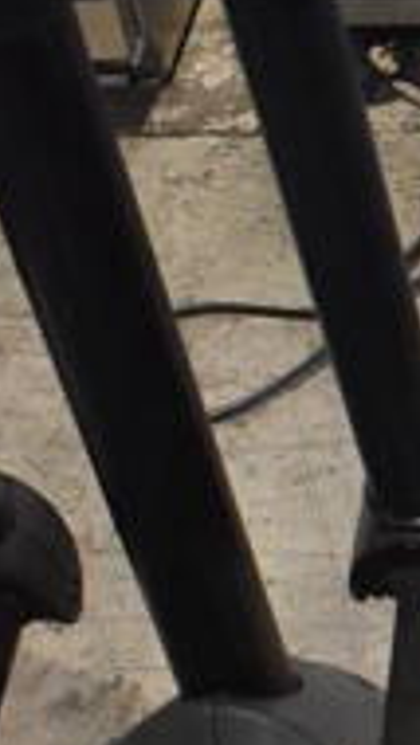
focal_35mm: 136
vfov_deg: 15.7
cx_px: 1056
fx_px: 2690
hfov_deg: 8.1
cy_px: 582
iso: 1400
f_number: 3.5
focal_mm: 18
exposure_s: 1/125
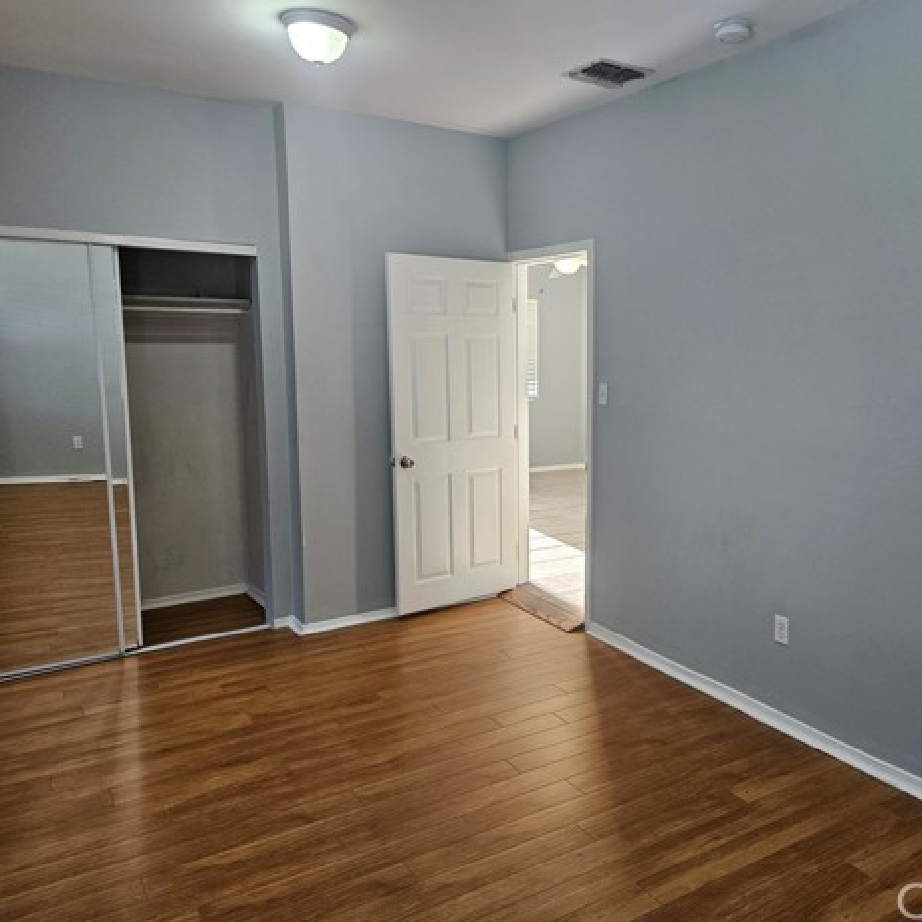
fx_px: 844
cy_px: 454
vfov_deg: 57.3
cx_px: 603
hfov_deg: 56.3
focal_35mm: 28
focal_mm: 5.4
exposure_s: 1/120
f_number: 1.8
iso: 200
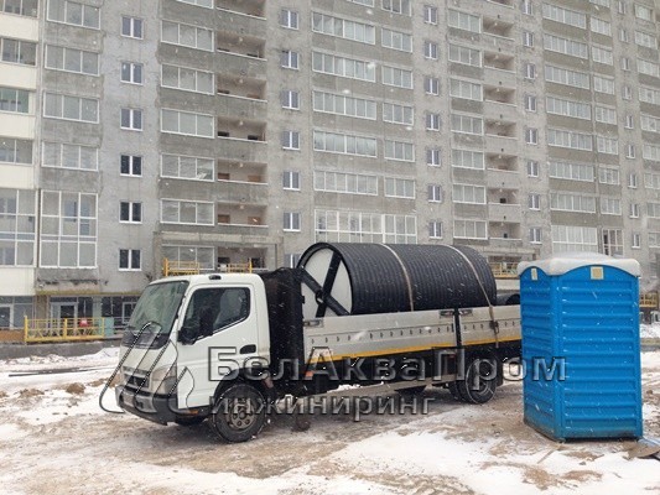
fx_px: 629
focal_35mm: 33
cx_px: 330
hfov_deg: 55.3
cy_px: 248
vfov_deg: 43.0
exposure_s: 1/120
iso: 64
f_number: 2.4
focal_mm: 4.12
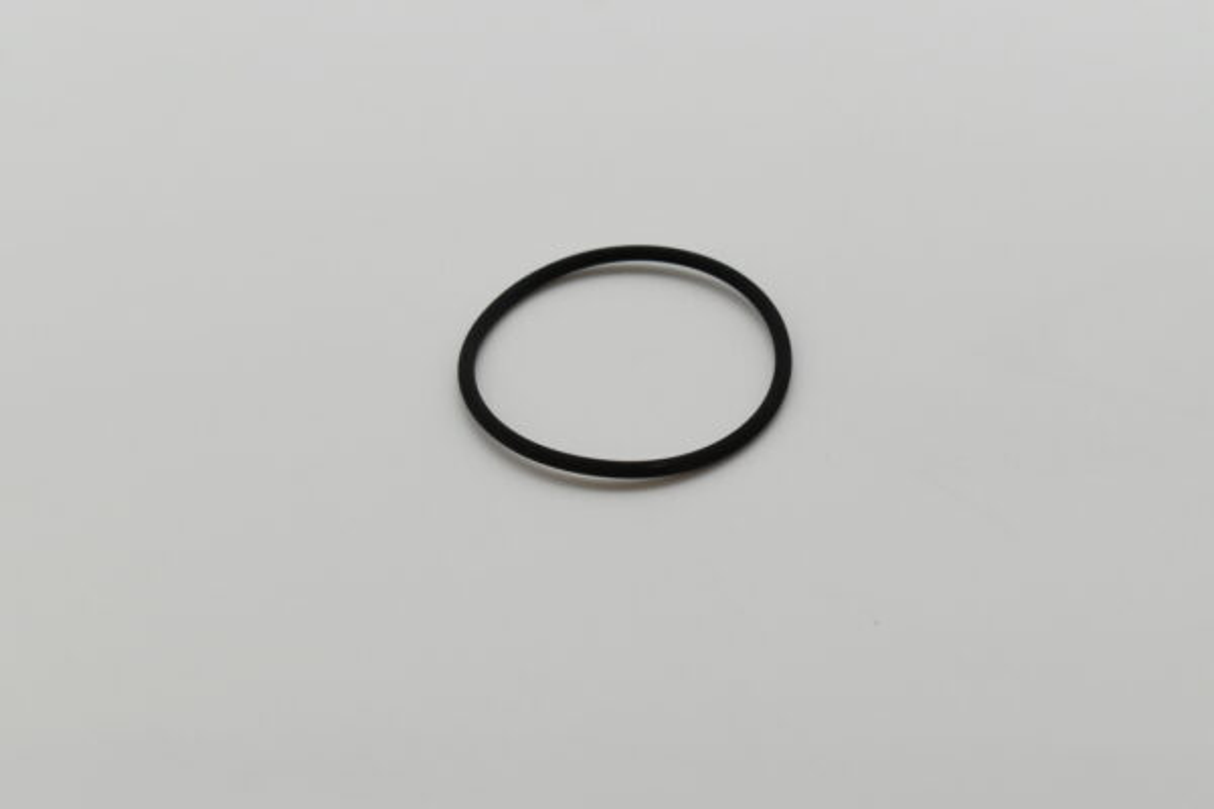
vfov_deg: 16.6
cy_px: 404
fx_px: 2782
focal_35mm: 82
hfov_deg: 24.6
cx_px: 607
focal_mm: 55
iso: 1600
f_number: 8
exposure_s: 1/2000
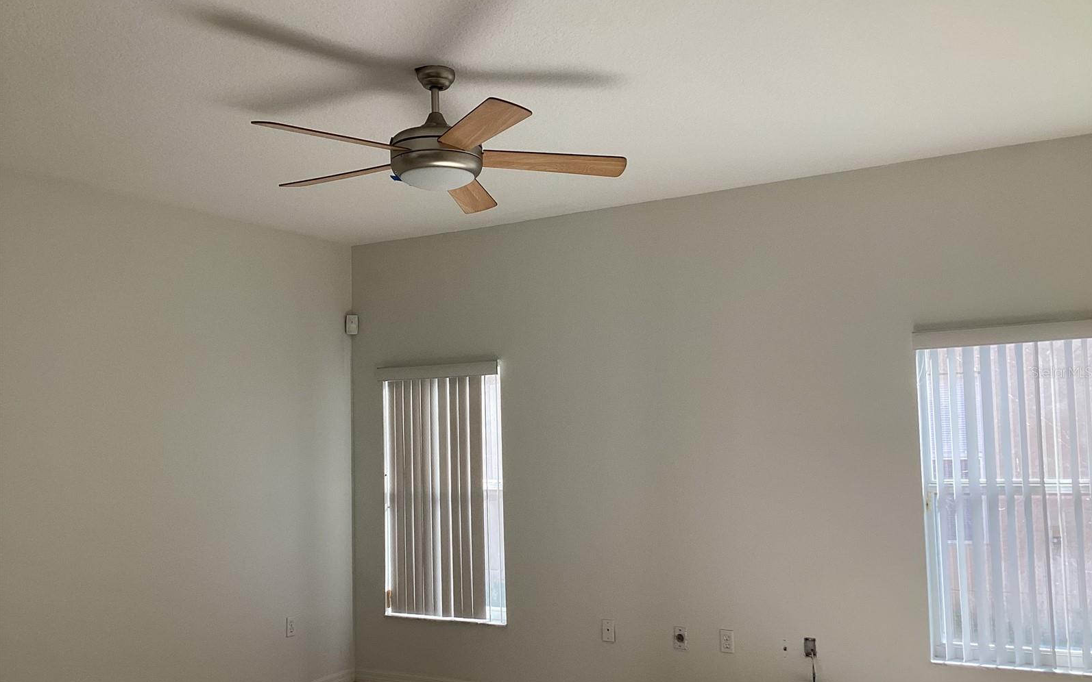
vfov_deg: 38.3
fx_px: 982
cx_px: 547
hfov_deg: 58.1
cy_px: 372
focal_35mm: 33
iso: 50
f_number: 2.4
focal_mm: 3.3
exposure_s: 1/120
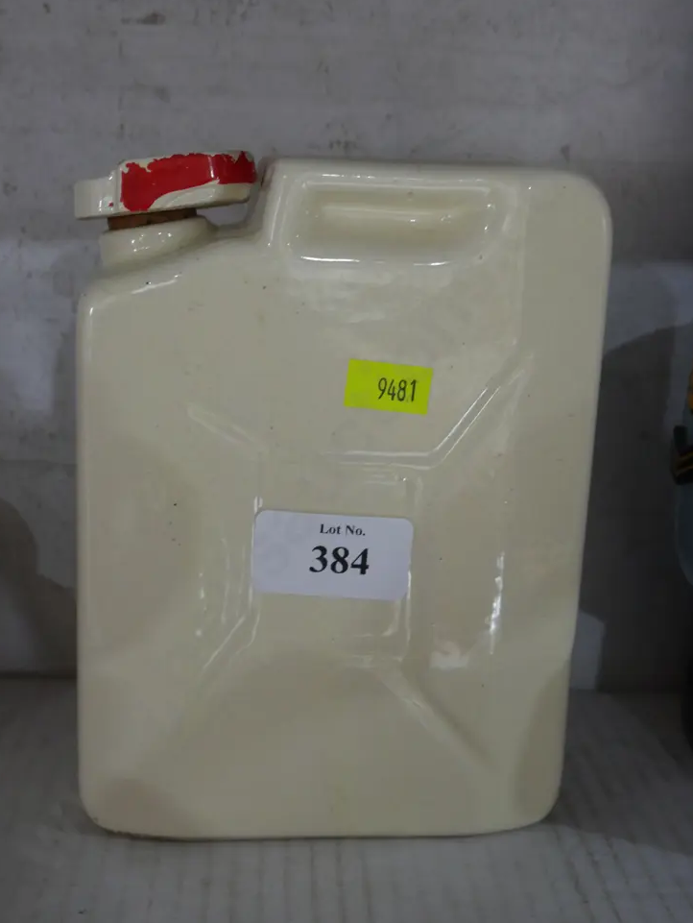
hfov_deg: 29.7
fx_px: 1307
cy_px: 474
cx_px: 328
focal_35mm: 49
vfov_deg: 38.9
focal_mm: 23
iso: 2000
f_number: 5.1
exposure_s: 1/60
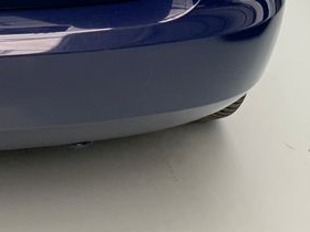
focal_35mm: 95
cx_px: -74
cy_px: -141
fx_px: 851
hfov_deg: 19.3
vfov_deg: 14.3
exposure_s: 1/121
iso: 64
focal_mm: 4.25
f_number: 1.8
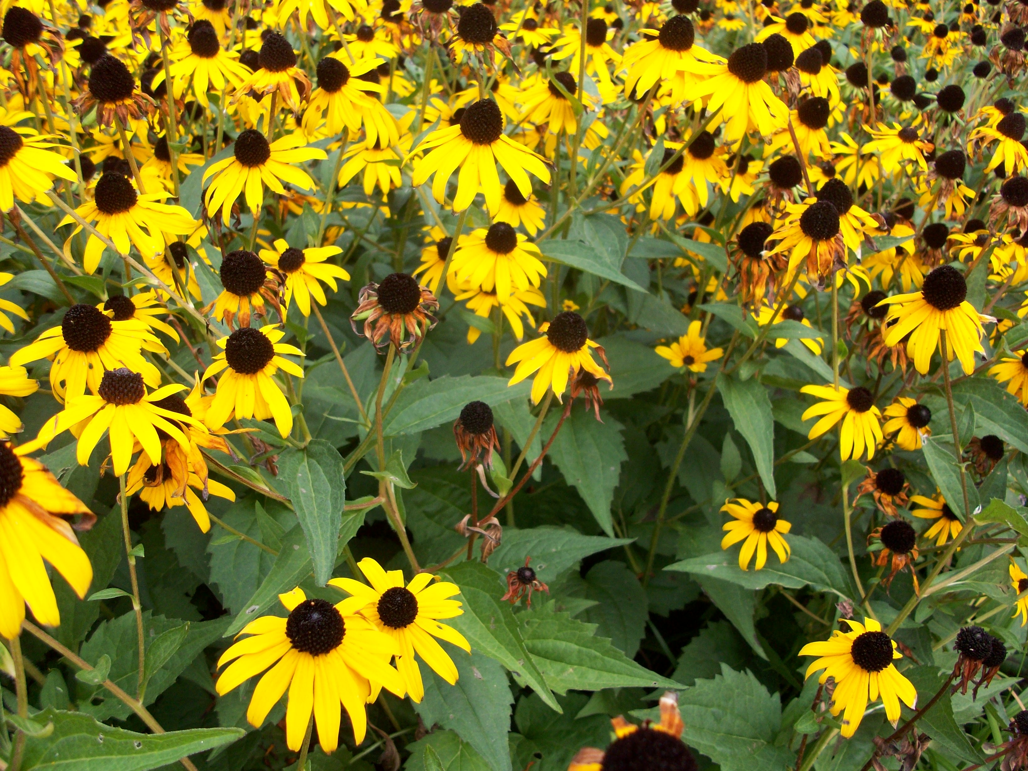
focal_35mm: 34
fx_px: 1010
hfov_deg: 54.0
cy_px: 386
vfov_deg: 41.8
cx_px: 514
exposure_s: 1/83.3
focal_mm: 5.7
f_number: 2.8
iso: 64
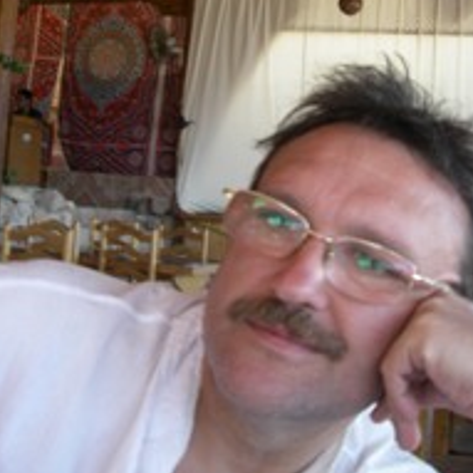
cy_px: 142
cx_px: 255
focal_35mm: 60
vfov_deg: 28.3
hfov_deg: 28.6
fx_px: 928
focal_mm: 6.2
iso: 64
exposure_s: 1/50
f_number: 2.7
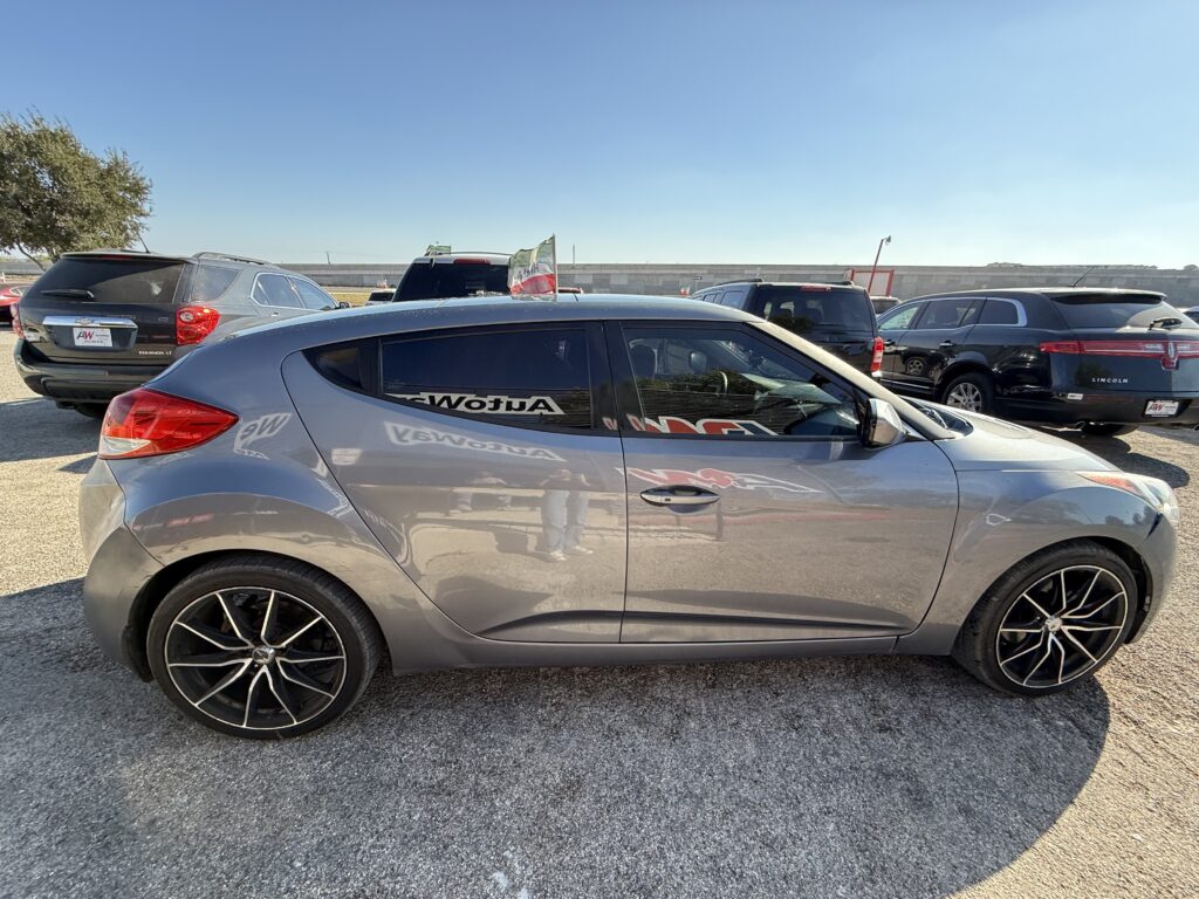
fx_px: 485
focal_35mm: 14
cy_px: 450
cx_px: 600
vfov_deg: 85.7
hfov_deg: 102.1
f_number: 2.2
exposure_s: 1/535
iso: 64
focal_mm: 2.22
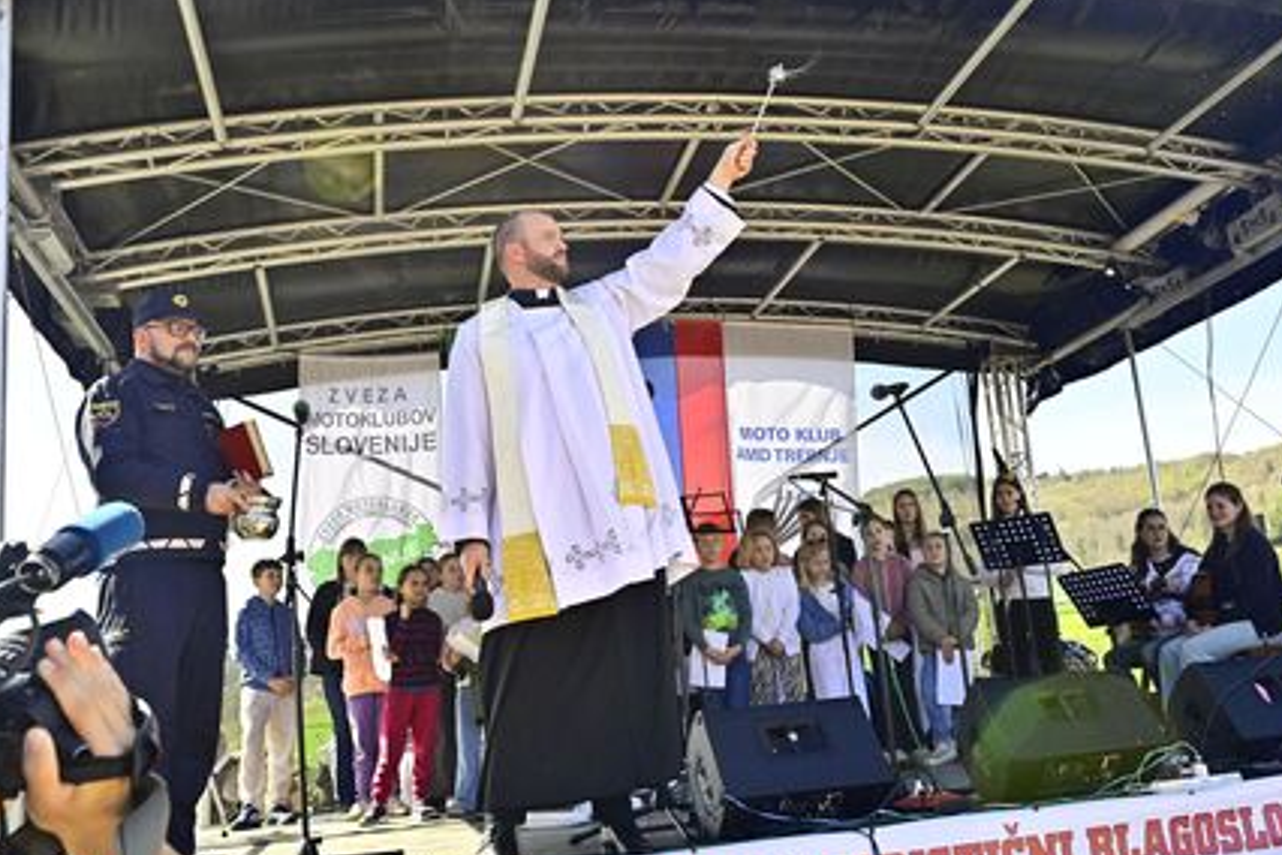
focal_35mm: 37
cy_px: 434
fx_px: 1318
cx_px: 656
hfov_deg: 51.9
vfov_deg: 35.9
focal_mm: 35
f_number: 10
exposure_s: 1/1000
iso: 1600
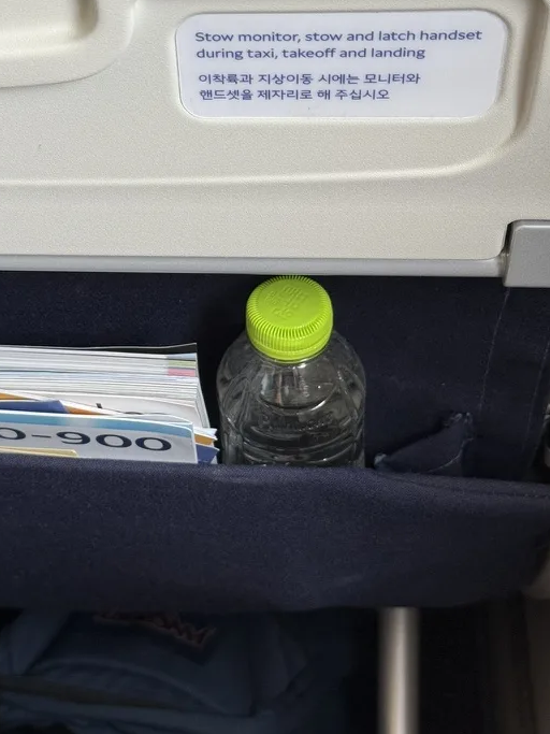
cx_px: 143
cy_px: 351
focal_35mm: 72
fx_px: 1526
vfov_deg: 27.0
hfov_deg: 20.3
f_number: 1.78
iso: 100
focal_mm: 6.76
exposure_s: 1/54
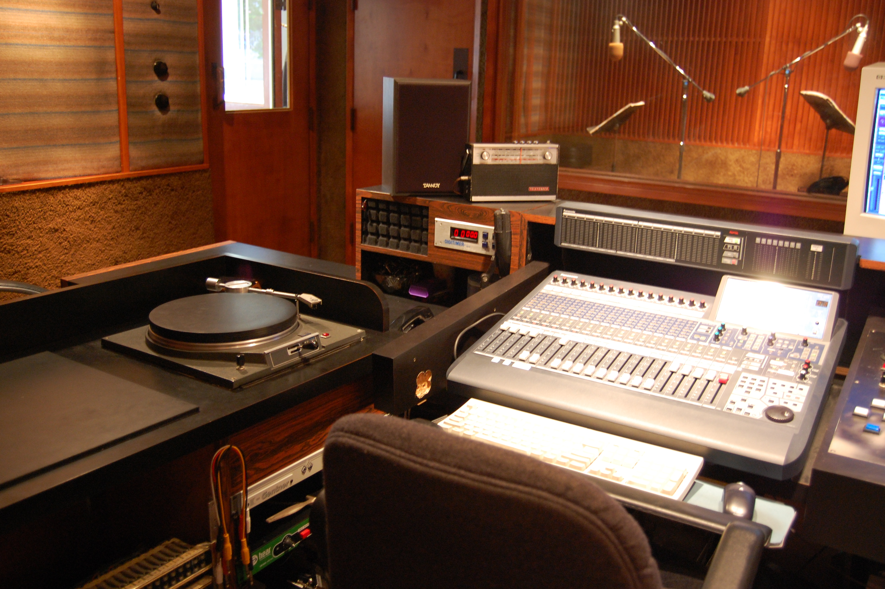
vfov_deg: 39.9
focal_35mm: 33
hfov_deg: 57.3
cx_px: 442
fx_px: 811
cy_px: 294
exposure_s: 1/8
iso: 800
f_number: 3.8
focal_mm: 22
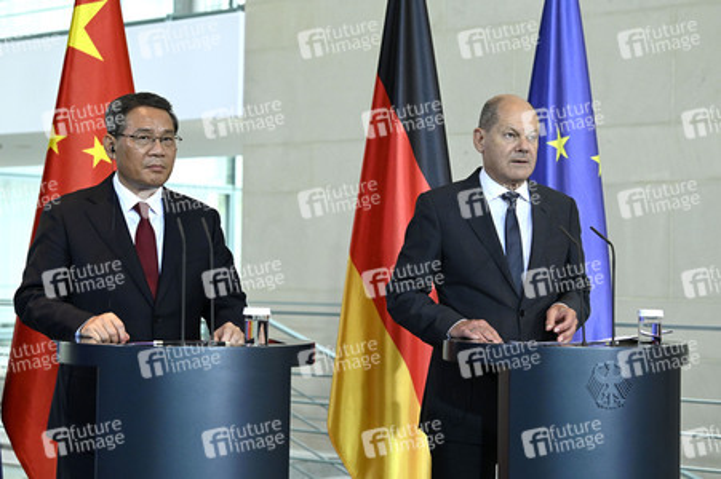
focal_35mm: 78
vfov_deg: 17.5
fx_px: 1561
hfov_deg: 26.0
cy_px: 240
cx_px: 360
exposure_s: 1/640
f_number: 5
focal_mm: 78
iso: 6400
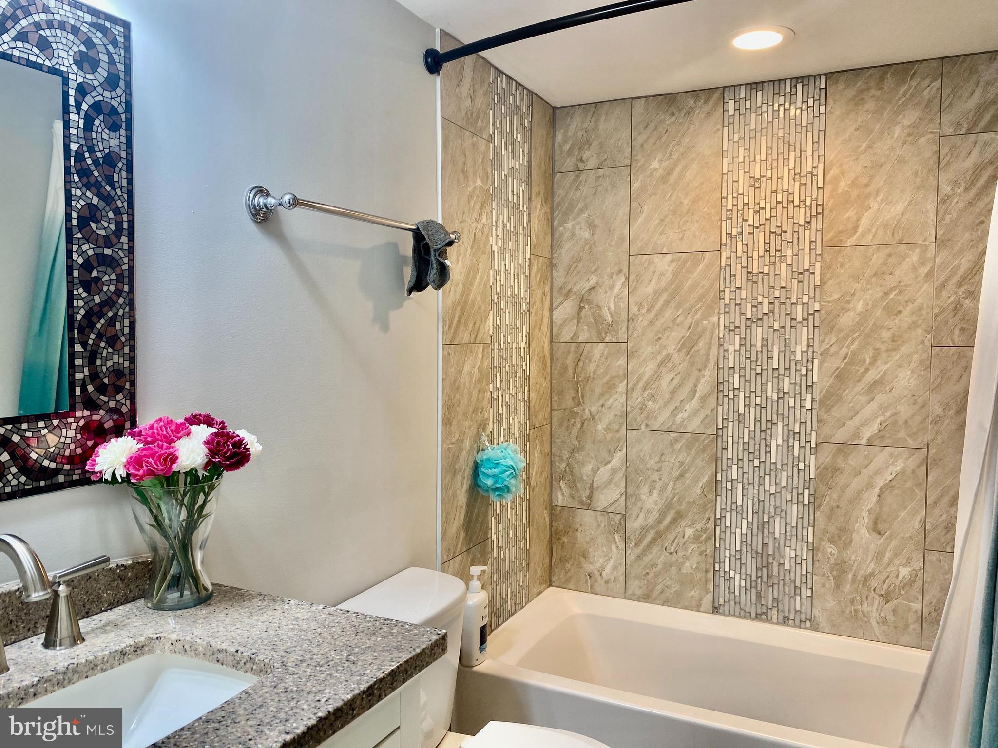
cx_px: 499
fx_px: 750
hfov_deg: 67.3
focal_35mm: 26
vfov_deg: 53.1
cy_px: 374
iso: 64
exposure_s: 1/60
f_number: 1.8
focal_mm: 4.25
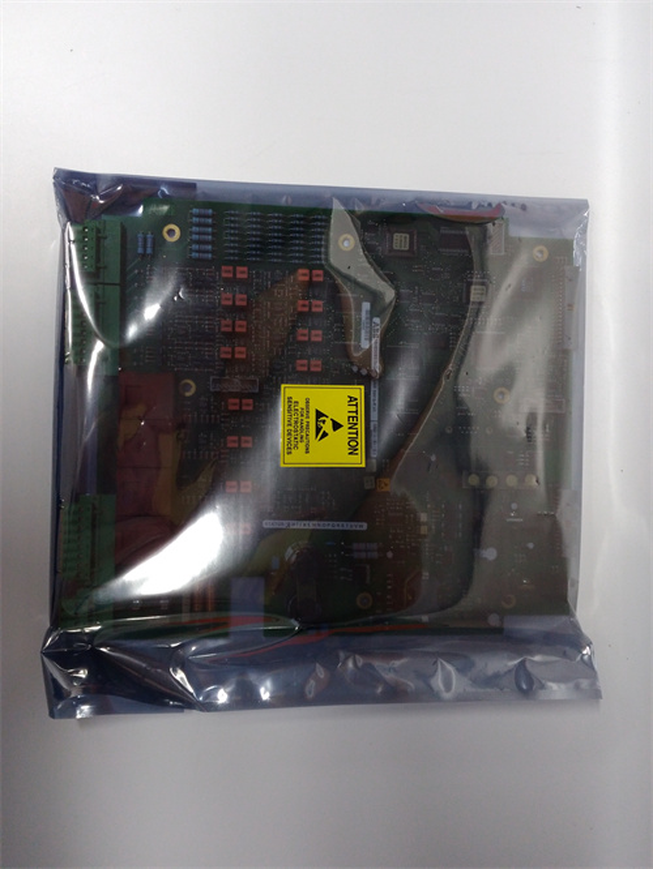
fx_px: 679
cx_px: 326
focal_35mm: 27
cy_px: 434
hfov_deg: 51.4
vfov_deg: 65.3
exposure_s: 1/33
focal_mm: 3.79
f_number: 2
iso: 238
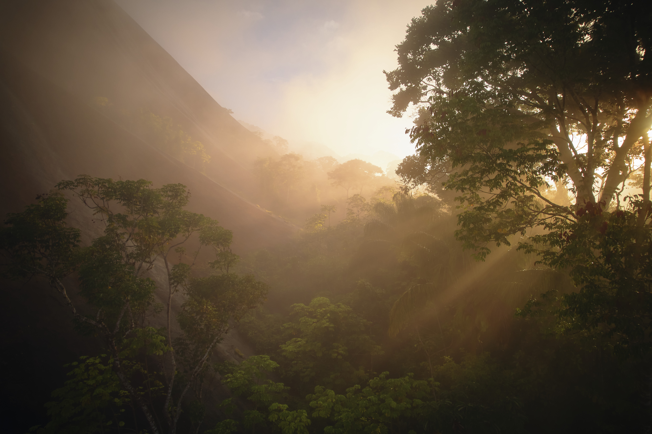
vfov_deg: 57.2
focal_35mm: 22
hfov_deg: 78.6
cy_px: 217
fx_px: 398
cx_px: 326
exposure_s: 1/725
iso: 100
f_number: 2.8
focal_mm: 8.38
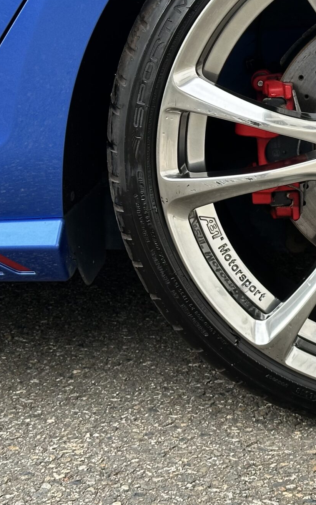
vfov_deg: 20.9
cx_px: 402
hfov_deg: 12.8
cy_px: 142
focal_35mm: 99
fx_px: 1365
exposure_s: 1/426
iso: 64
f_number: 1.78
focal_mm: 6.86
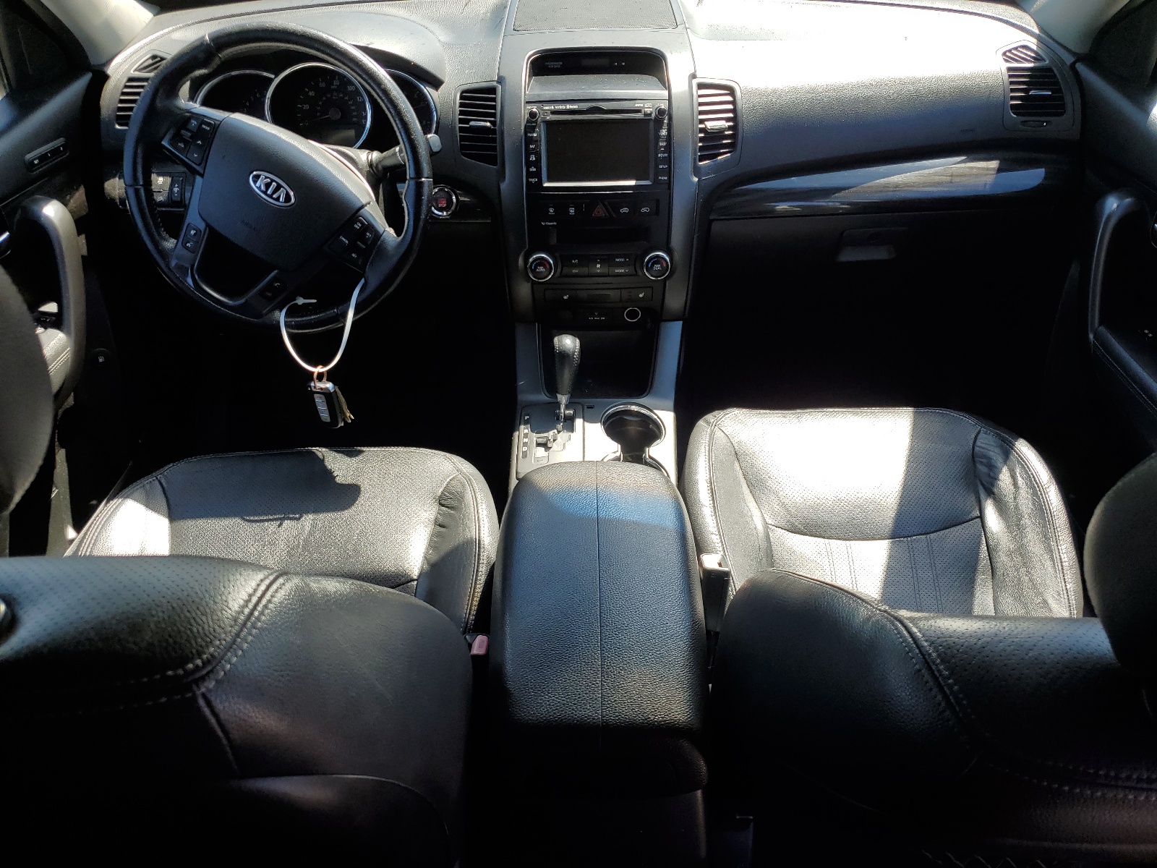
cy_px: 434
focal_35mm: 26
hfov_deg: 67.3
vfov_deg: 53.1
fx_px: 869
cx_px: 578
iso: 50
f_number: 1.5
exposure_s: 1/588
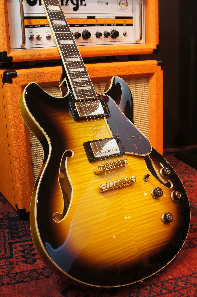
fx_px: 346
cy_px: 148
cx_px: 98
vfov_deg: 46.4
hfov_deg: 31.8
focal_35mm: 42
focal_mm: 28
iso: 100
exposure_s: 1/6
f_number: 6.3
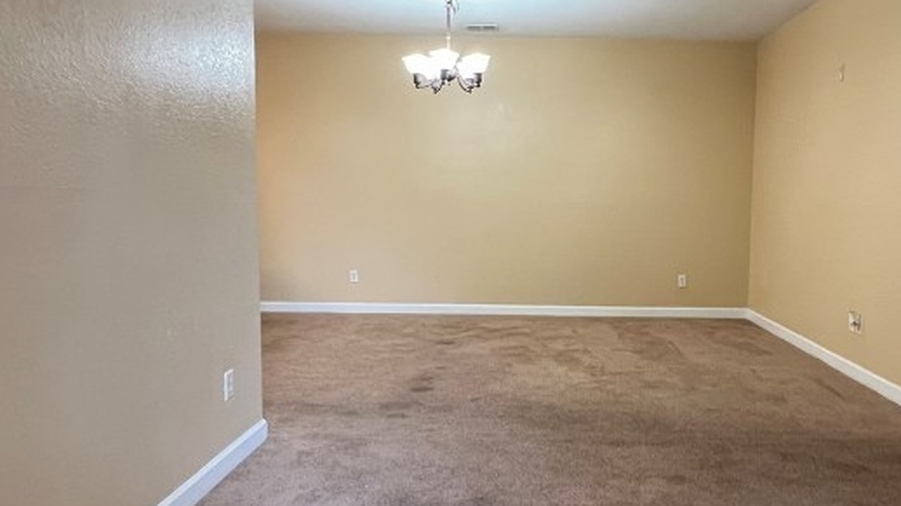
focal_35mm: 28
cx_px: 541
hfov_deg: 67.3
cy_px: 263
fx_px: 669
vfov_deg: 41.5
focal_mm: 1.57
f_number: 1.8
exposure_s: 1/60
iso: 500
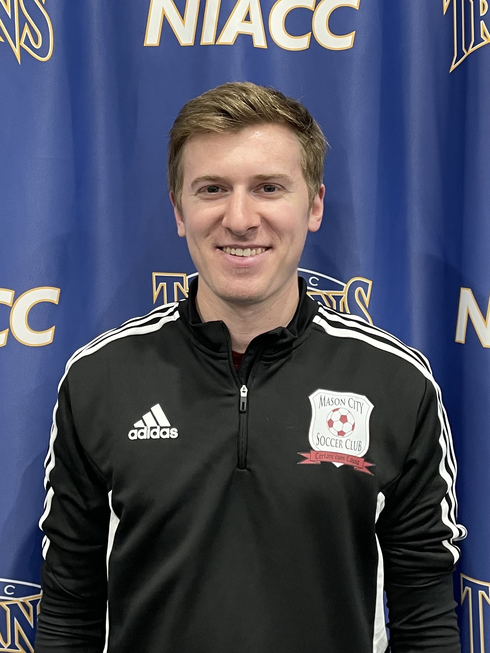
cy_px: 326
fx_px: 491
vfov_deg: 67.3
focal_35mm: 26
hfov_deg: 53.1
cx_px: 245
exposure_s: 1/60
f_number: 1.6
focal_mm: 4.2
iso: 125
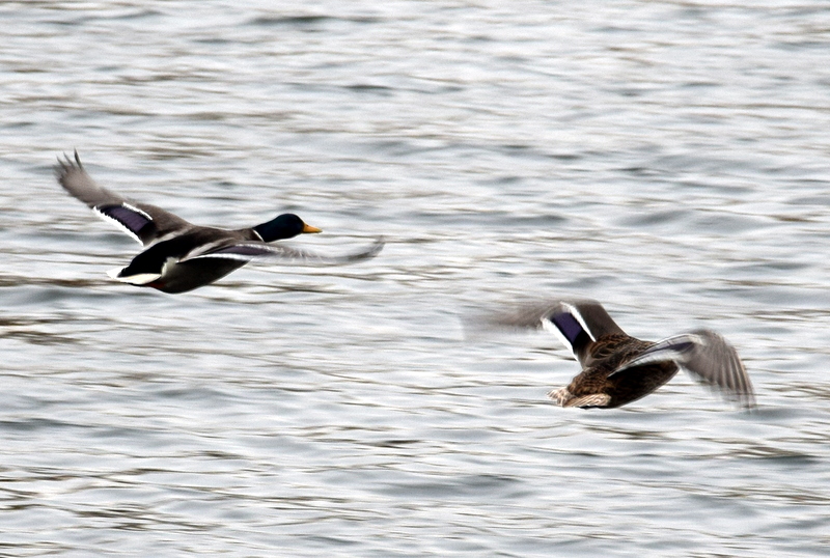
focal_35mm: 158
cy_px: 279
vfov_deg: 8.8
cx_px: 415
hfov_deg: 13.0
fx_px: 3641
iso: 400
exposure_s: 1/200
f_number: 8
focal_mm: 105
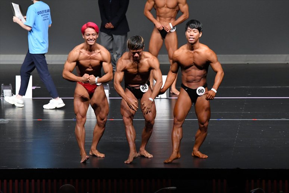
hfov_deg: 7.2
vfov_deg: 4.8
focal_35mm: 285
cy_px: 96
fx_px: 2287
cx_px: 144
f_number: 5.6
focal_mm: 190
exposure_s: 1/400
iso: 5000
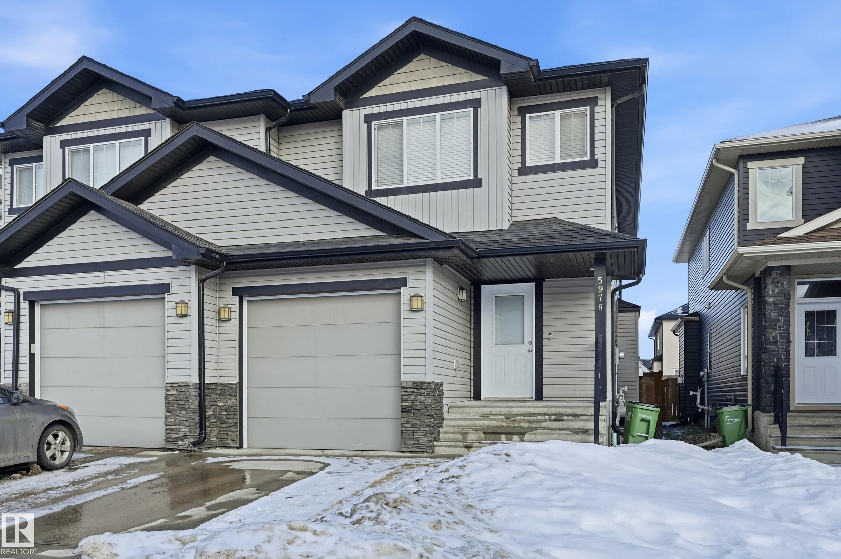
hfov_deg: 70.5
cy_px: 280
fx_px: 595
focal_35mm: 26
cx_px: 420
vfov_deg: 50.3
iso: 100
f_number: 8
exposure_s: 1/640
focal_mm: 25.5
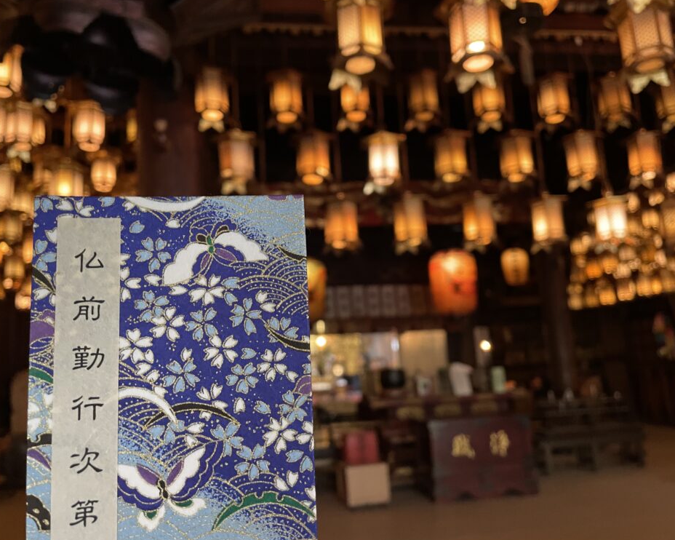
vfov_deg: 51.5
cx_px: 339
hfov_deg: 62.2
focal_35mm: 28
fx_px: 559
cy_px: 271
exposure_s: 1/30
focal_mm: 4.2
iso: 500
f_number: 1.6
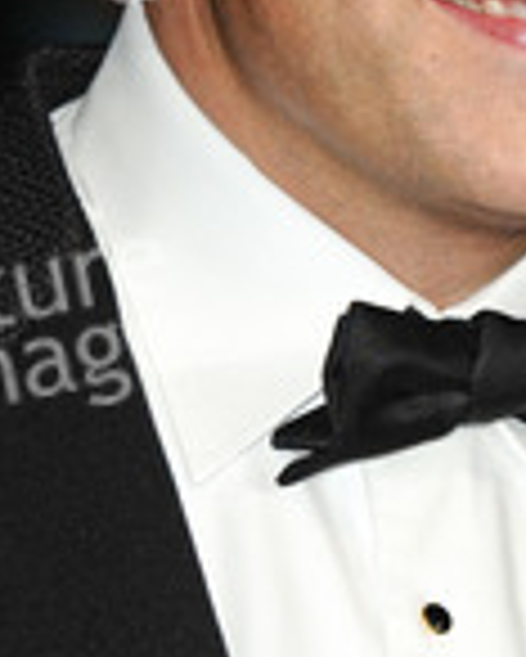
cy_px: 122
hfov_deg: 3.1
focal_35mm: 502
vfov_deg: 3.9
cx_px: 443
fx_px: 9758
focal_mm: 130
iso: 320
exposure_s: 1/160
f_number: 4.5
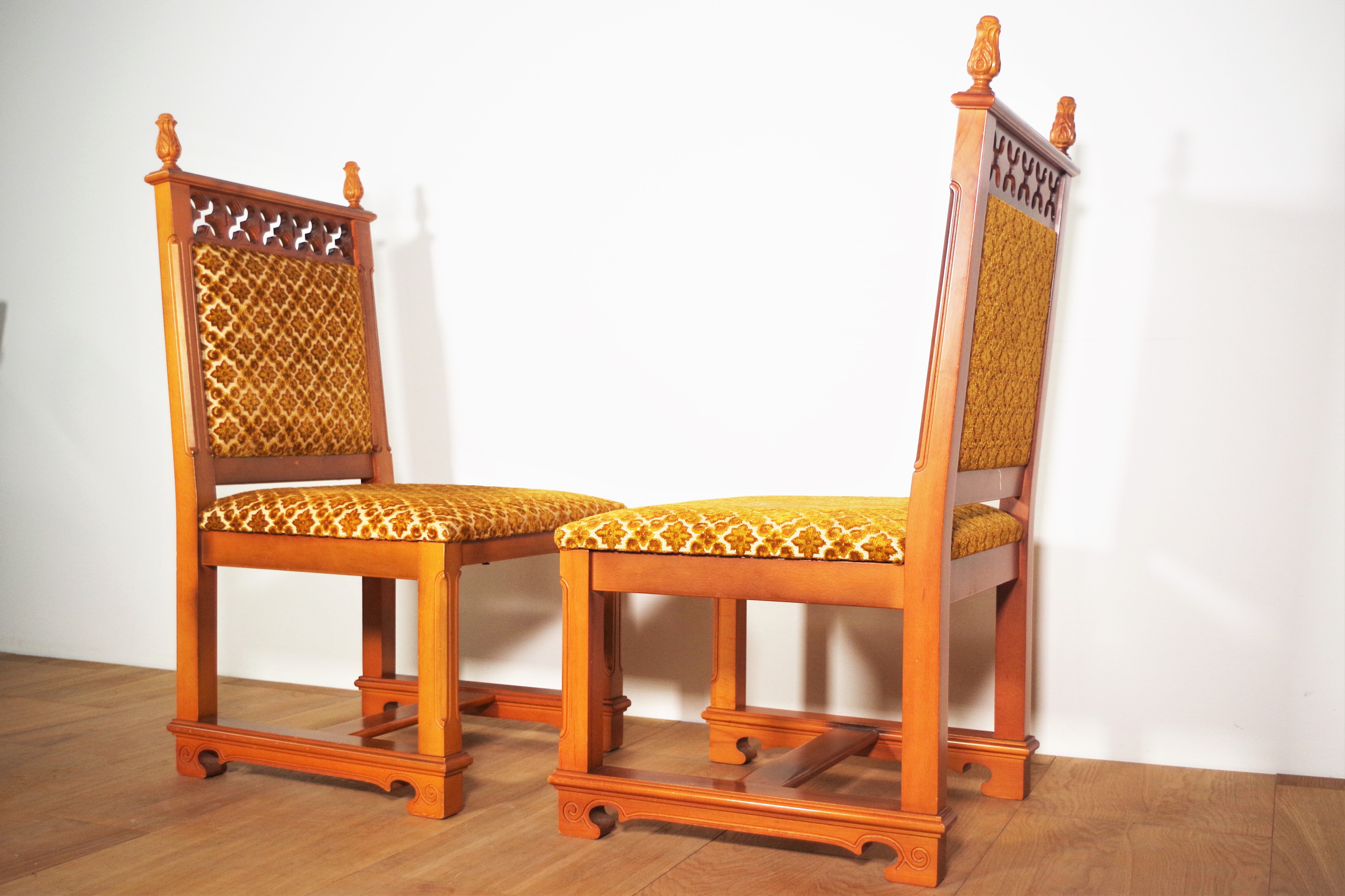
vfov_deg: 34.2
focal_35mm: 39
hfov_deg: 49.6
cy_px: 448
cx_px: 672
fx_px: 1457
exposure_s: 1/60
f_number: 4
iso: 400
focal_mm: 26.25
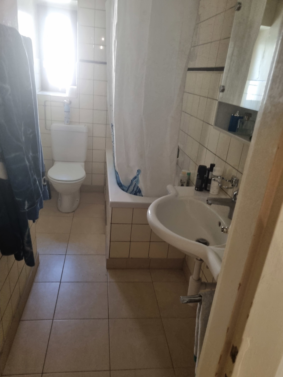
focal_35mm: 26
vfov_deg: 67.3
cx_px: 142
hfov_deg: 53.1
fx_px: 283
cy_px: 188
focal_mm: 5.4
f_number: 1.8
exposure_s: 1/100
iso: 320
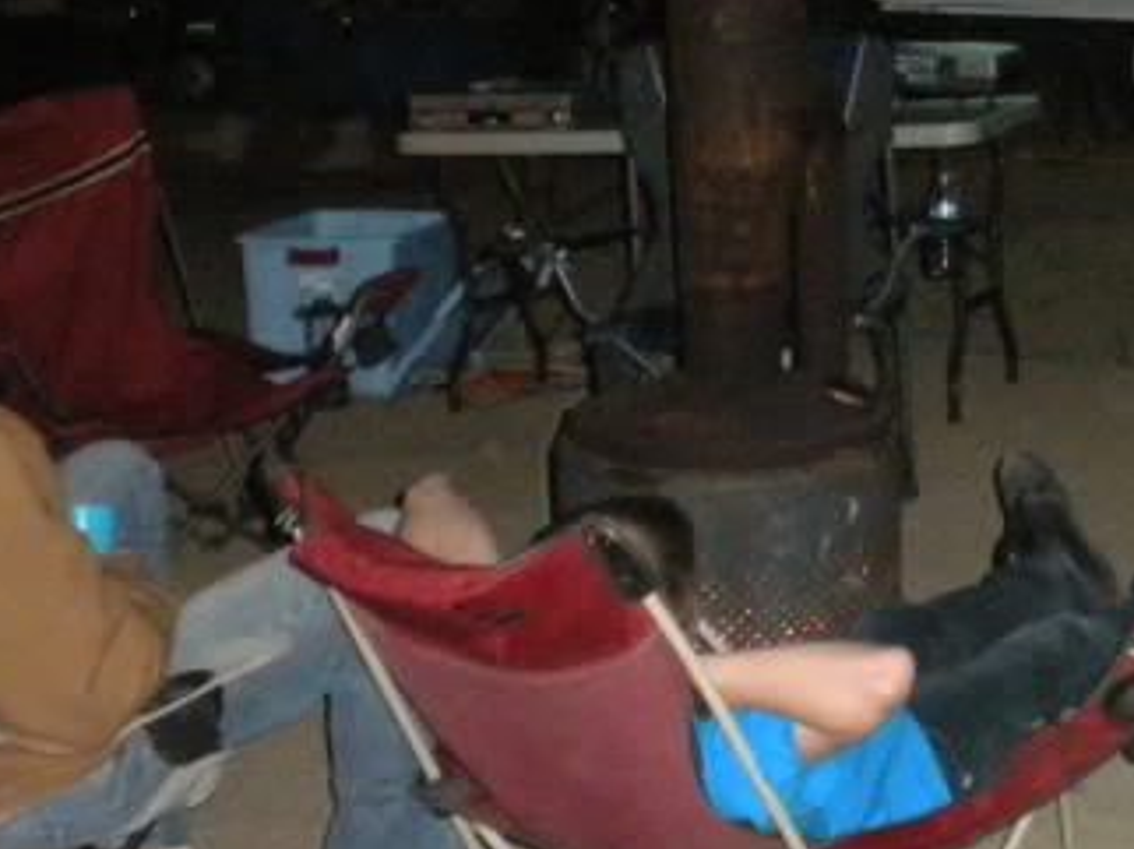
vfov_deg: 15.7
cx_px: 1257
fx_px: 3012
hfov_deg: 20.3
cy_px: -25
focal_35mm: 92
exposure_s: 1/30
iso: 800
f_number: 3.5
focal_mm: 6.6
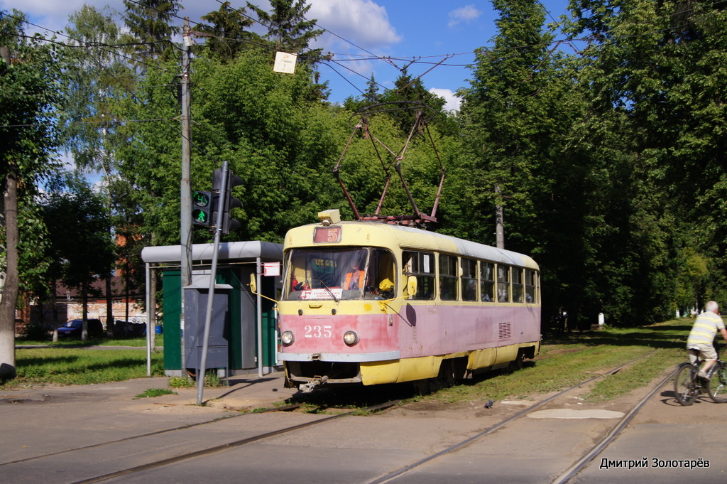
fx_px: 1059
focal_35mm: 52
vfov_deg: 25.7
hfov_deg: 37.9
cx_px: 364
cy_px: 242
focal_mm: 35
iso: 100
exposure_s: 1/80
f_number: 10
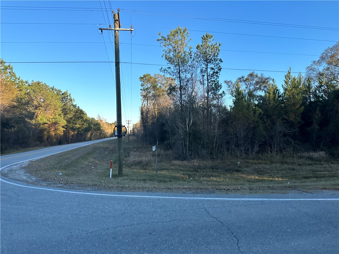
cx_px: 170
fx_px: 235
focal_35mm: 24
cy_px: 127
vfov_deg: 56.8
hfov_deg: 71.6
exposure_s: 1/1227
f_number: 1.78
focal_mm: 6.86
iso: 80
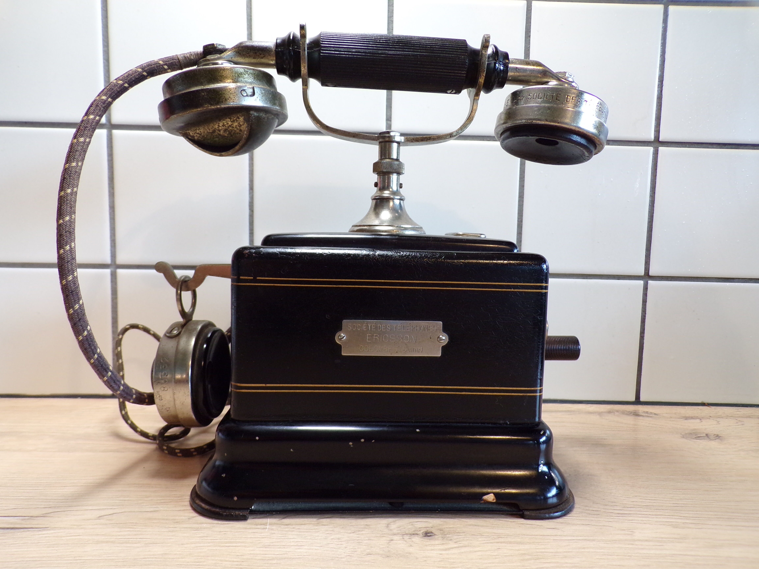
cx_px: 380
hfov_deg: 71.6
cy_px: 284
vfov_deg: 56.8
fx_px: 526
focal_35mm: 24
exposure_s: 1/25
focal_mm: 4.3
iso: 200
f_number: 3
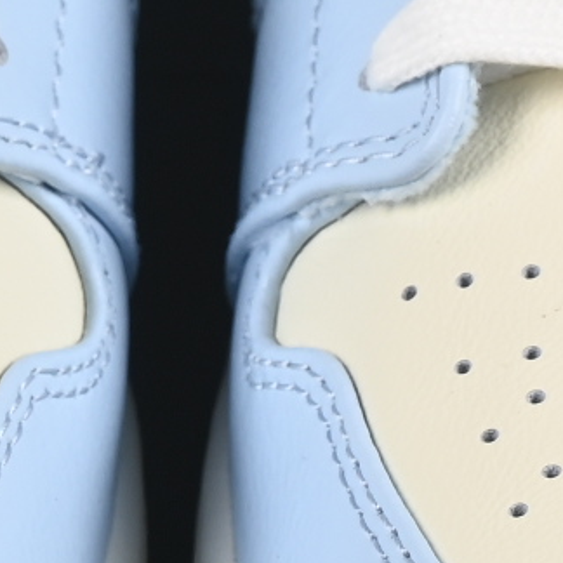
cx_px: 240
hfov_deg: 3.2
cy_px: 181
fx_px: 10065
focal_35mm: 547
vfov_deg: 3.2
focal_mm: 50
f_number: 8
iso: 160
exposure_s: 1/80
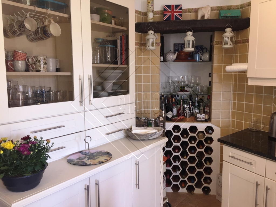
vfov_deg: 48.2
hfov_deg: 61.7
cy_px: 104
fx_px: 231
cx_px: 138
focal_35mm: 29
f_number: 2.2
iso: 50
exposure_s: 1/33
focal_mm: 4.2
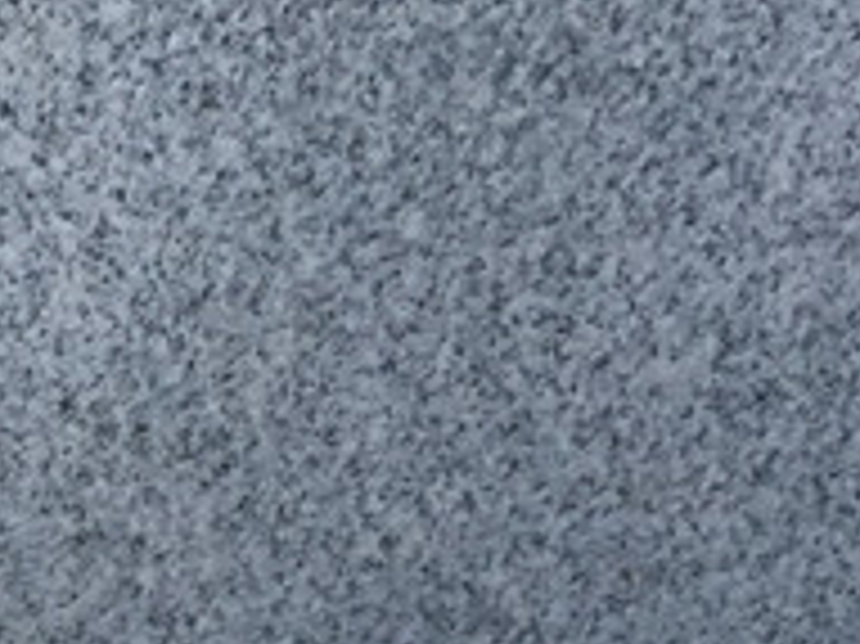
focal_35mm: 146
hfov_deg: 13.0
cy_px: 1250
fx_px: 3625
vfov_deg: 9.5
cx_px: -302
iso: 25
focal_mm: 3.3
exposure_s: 1/525
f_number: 2.4
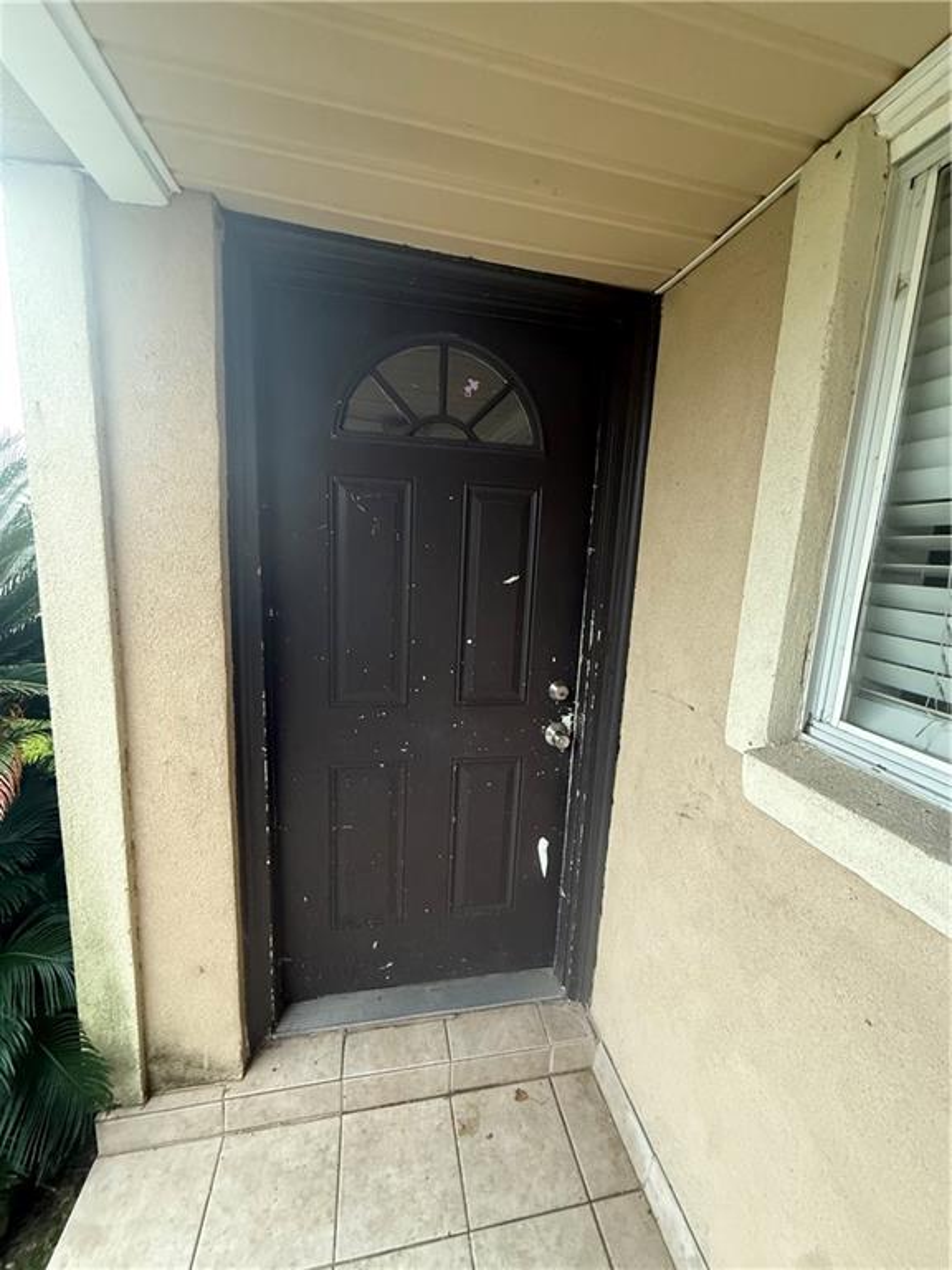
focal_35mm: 14
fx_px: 513
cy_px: 635
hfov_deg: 85.7
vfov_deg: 102.1
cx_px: 476
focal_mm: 2.22
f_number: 2.2
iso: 640
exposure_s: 1/60
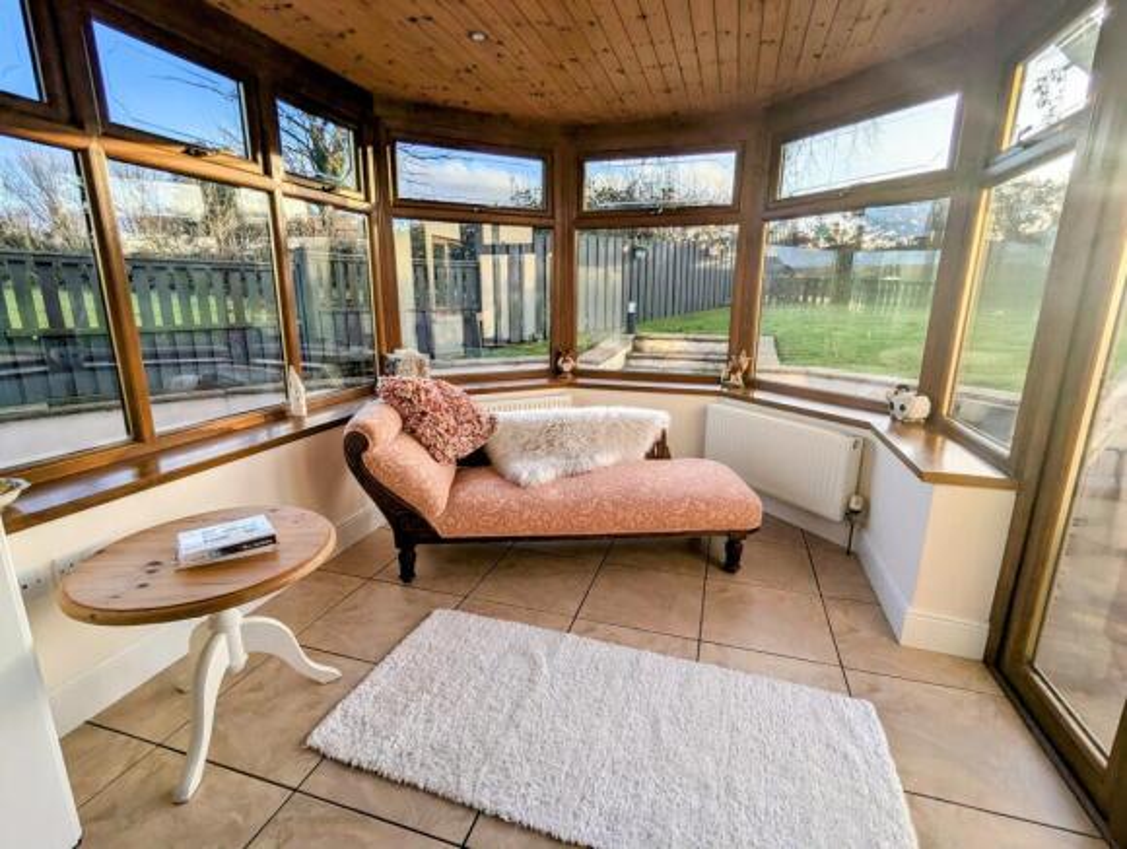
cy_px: 424
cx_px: 564
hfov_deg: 94.4
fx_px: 522
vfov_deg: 78.3
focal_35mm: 16
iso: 44
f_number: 2.2
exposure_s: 1/478
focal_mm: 2.35
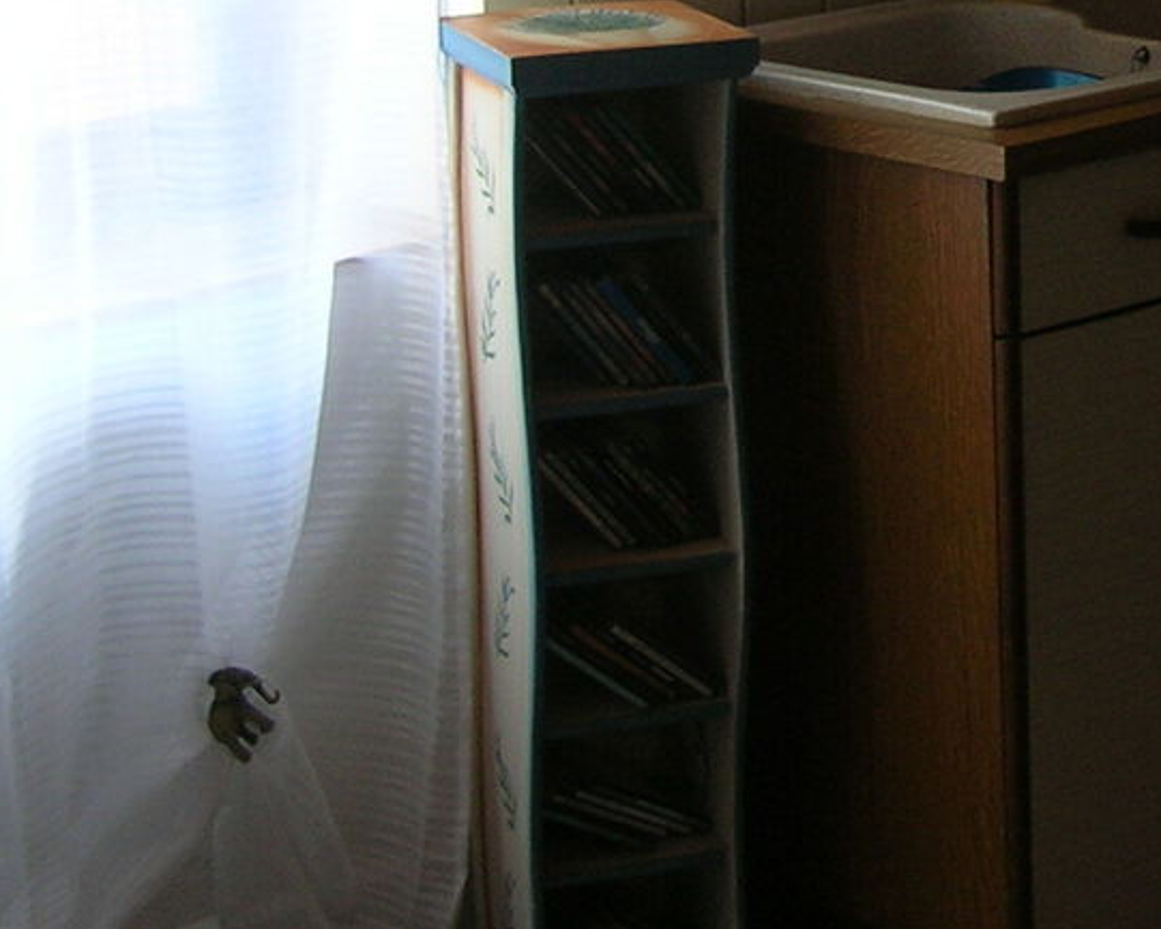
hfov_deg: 19.0
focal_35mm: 98
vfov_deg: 15.4
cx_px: 1180
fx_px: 3368
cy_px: -20
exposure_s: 1/29.4
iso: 50
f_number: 2.9
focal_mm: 5.7
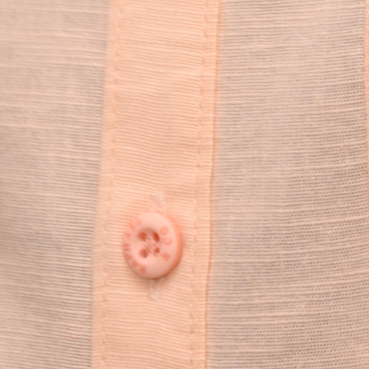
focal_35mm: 170
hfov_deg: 10.2
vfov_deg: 10.0
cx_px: 312
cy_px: -187
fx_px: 2050
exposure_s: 1/200
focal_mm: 50
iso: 125
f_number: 2.8
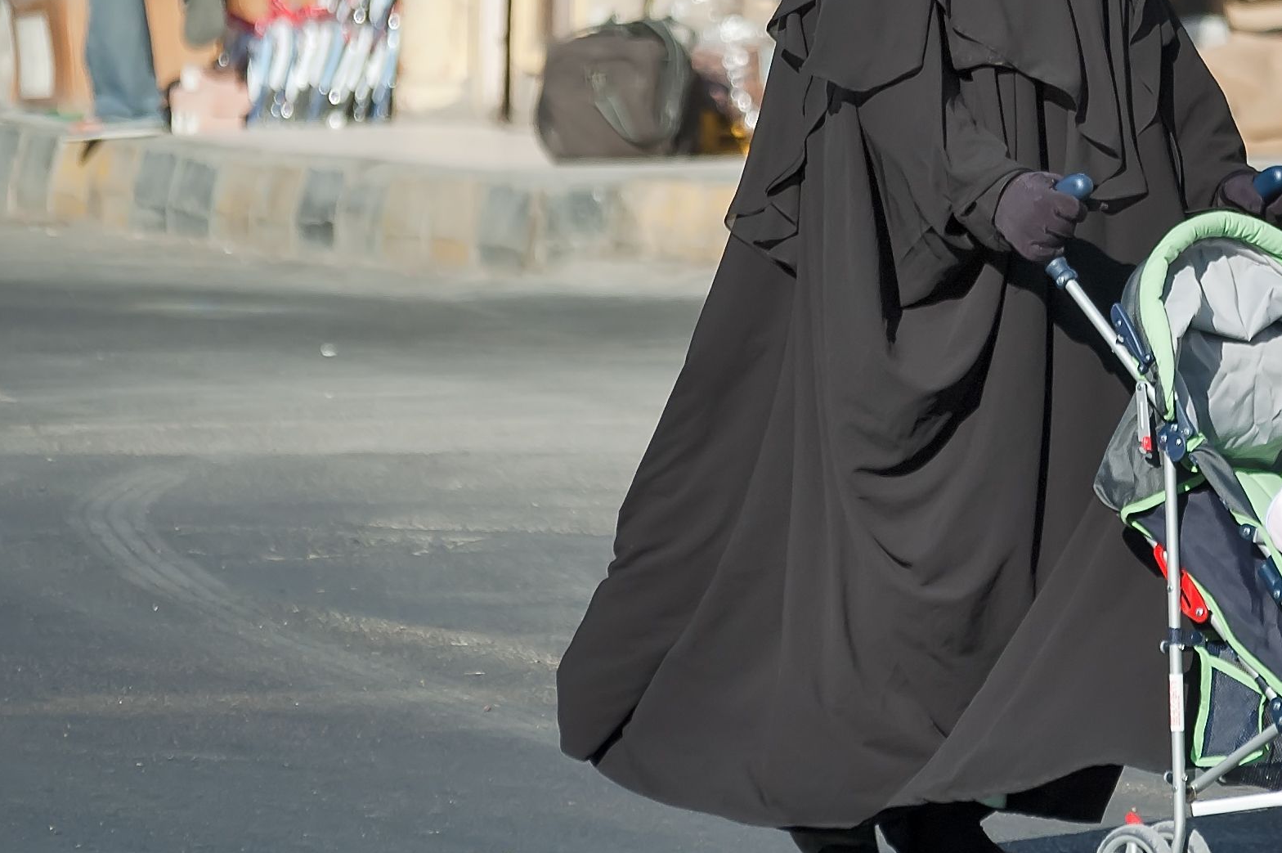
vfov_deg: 2.2
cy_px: 325
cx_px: 1123
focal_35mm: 633
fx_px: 22525
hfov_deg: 3.3
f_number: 5.3
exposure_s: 1/1000
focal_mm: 220
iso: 200
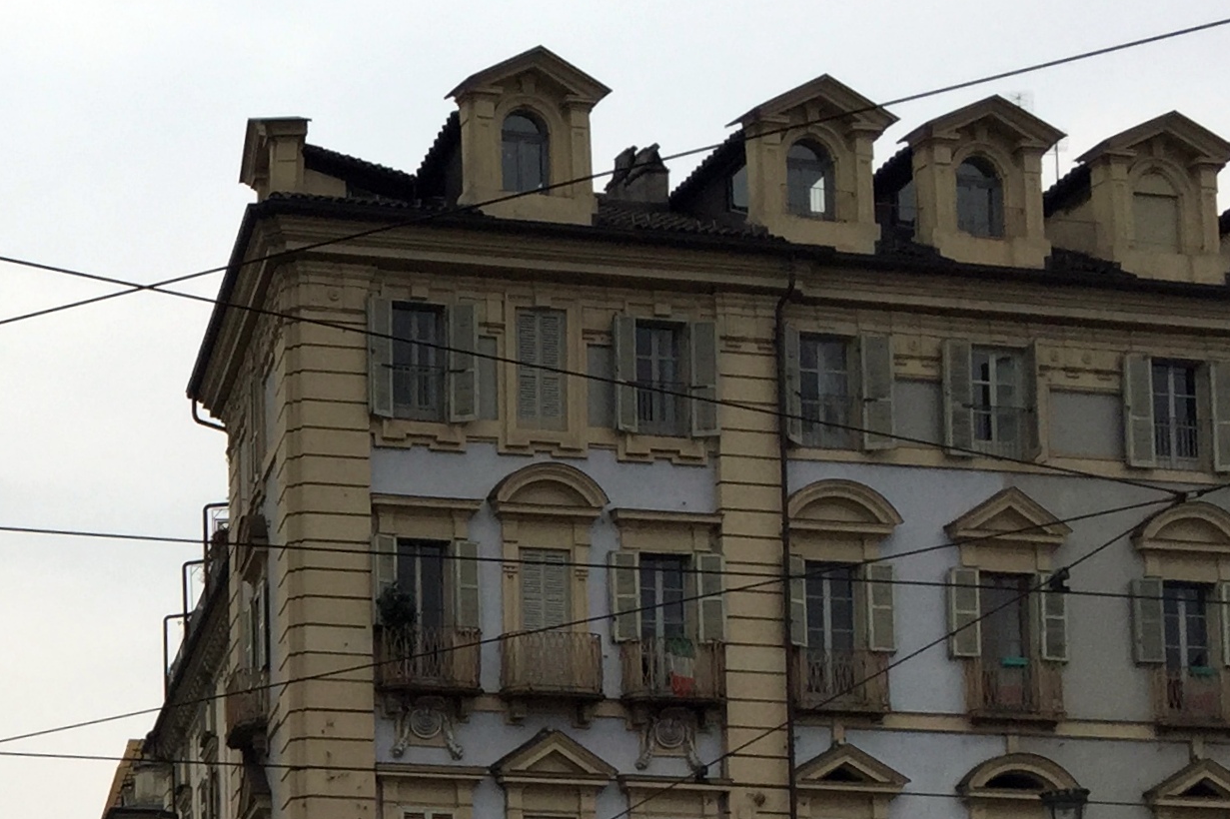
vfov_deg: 16.2
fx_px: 2732
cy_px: 1054
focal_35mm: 80
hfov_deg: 23.3
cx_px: -230
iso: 32
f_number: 2.2
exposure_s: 1/1236
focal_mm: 4.15
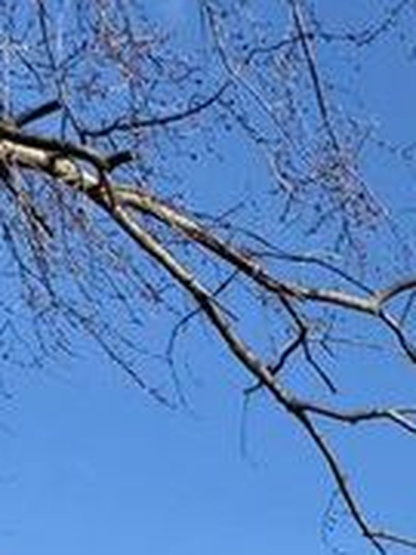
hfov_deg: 23.4
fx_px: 833
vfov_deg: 25.4
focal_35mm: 52
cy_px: 874
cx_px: 595
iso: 50
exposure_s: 1/1370
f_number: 2.2
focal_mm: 2.22
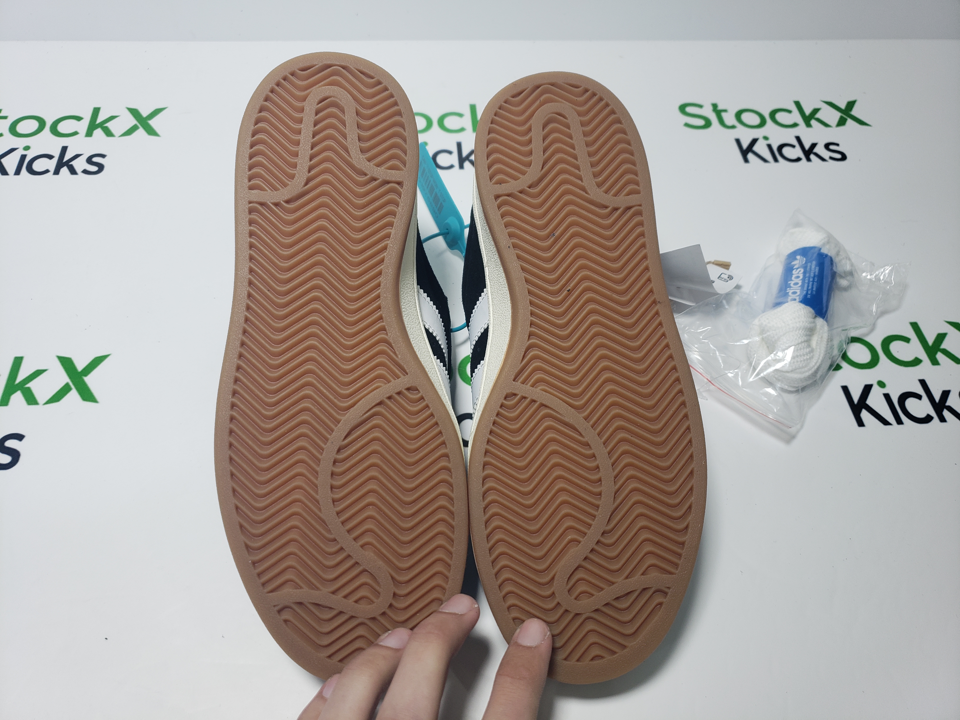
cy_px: 360
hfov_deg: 67.3
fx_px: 721
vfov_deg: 53.1
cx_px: 480
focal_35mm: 26
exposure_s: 1/438
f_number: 1.5
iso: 50
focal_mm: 4.3
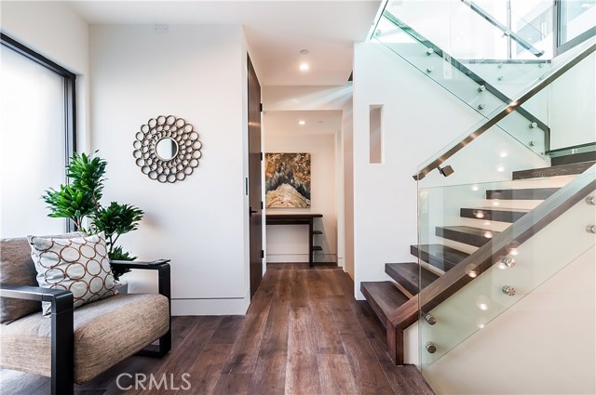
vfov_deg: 67.2
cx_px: 298
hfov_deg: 90.1
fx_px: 298
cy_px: 198
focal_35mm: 18
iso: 200
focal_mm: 12
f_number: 9
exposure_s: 1/10
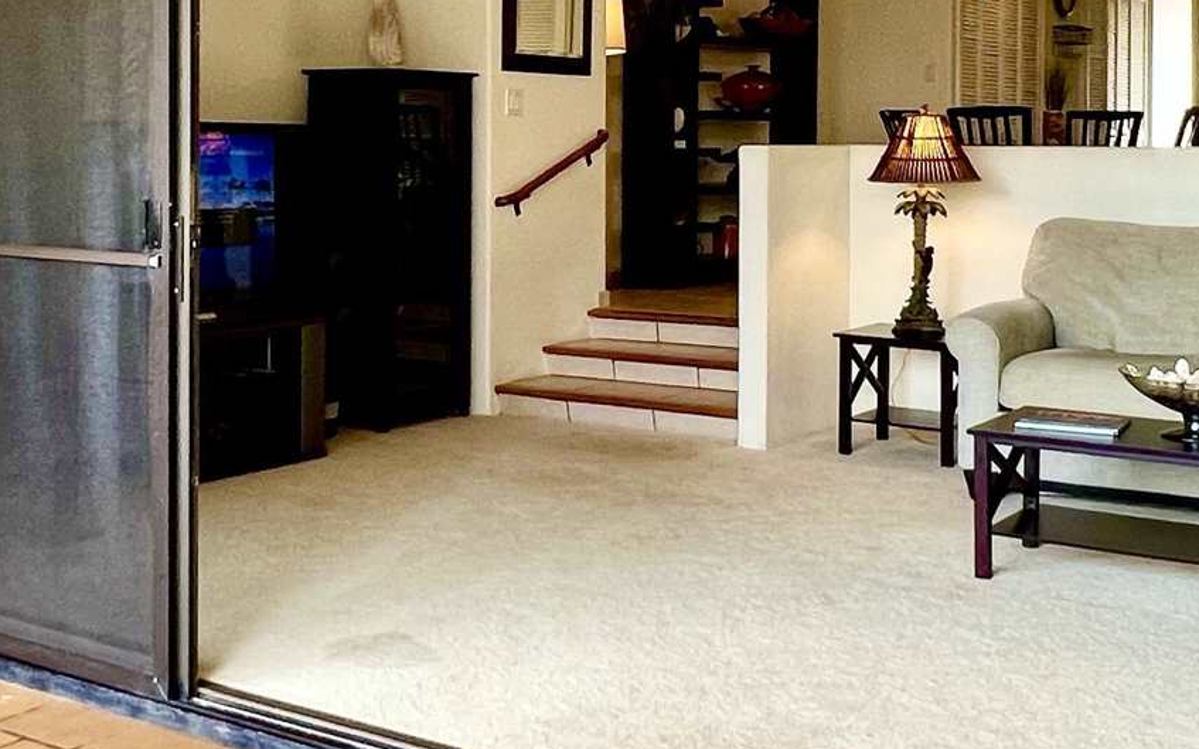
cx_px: 473
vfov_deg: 25.4
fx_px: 1634
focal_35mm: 50
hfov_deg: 40.1
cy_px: 168
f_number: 1.8
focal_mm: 1.57
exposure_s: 1/99
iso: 100
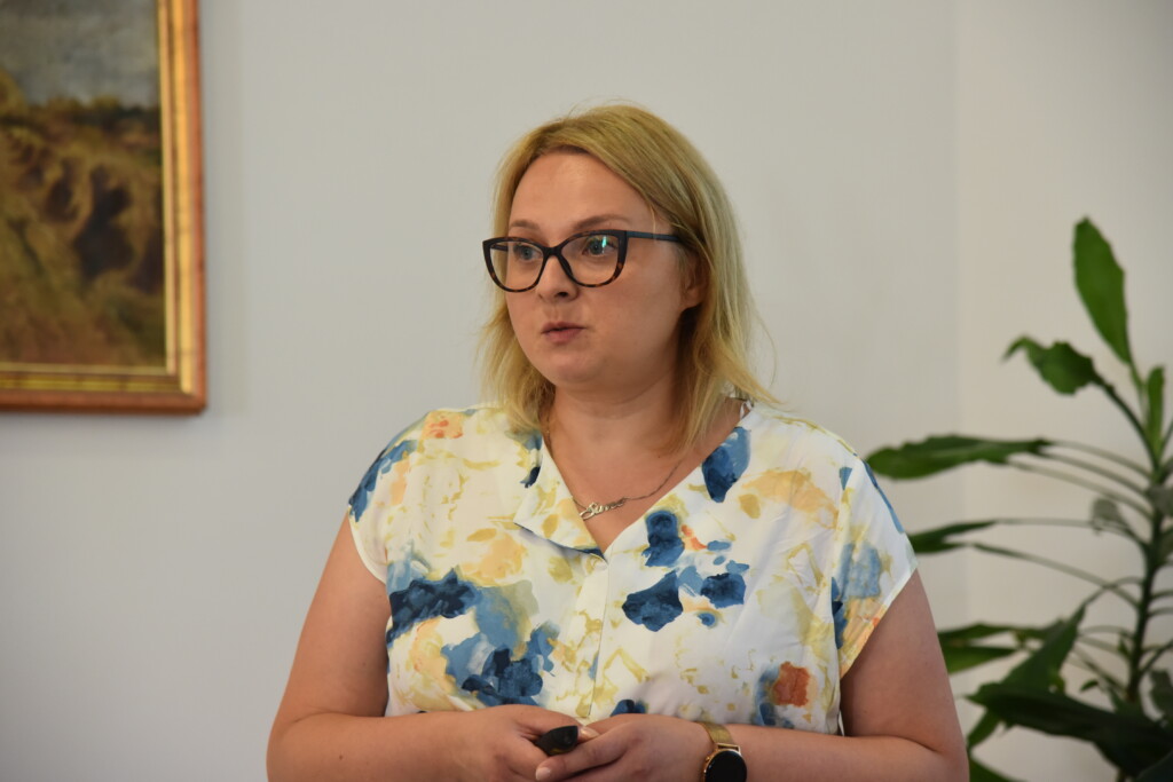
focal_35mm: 120
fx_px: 3910
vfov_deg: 11.4
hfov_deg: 17.1
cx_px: 586
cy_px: 391
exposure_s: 1/100
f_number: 5
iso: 2000
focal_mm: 120
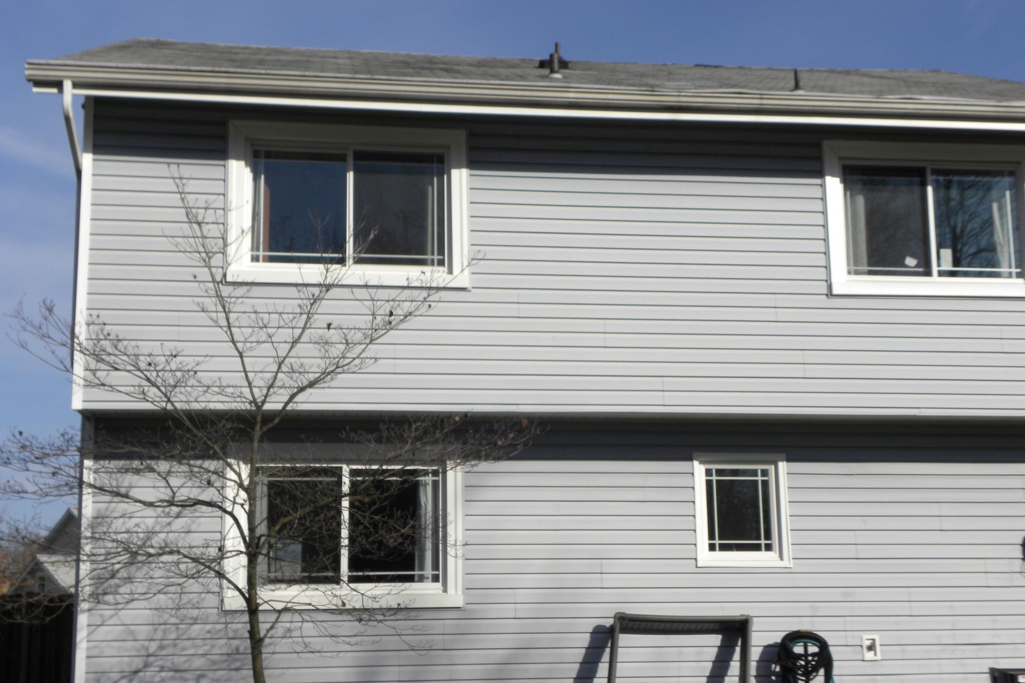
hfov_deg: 41.1
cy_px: 378
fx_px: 1367
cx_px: 513
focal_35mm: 48
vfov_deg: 28.1
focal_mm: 8.2
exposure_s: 1/587
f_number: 5
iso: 64
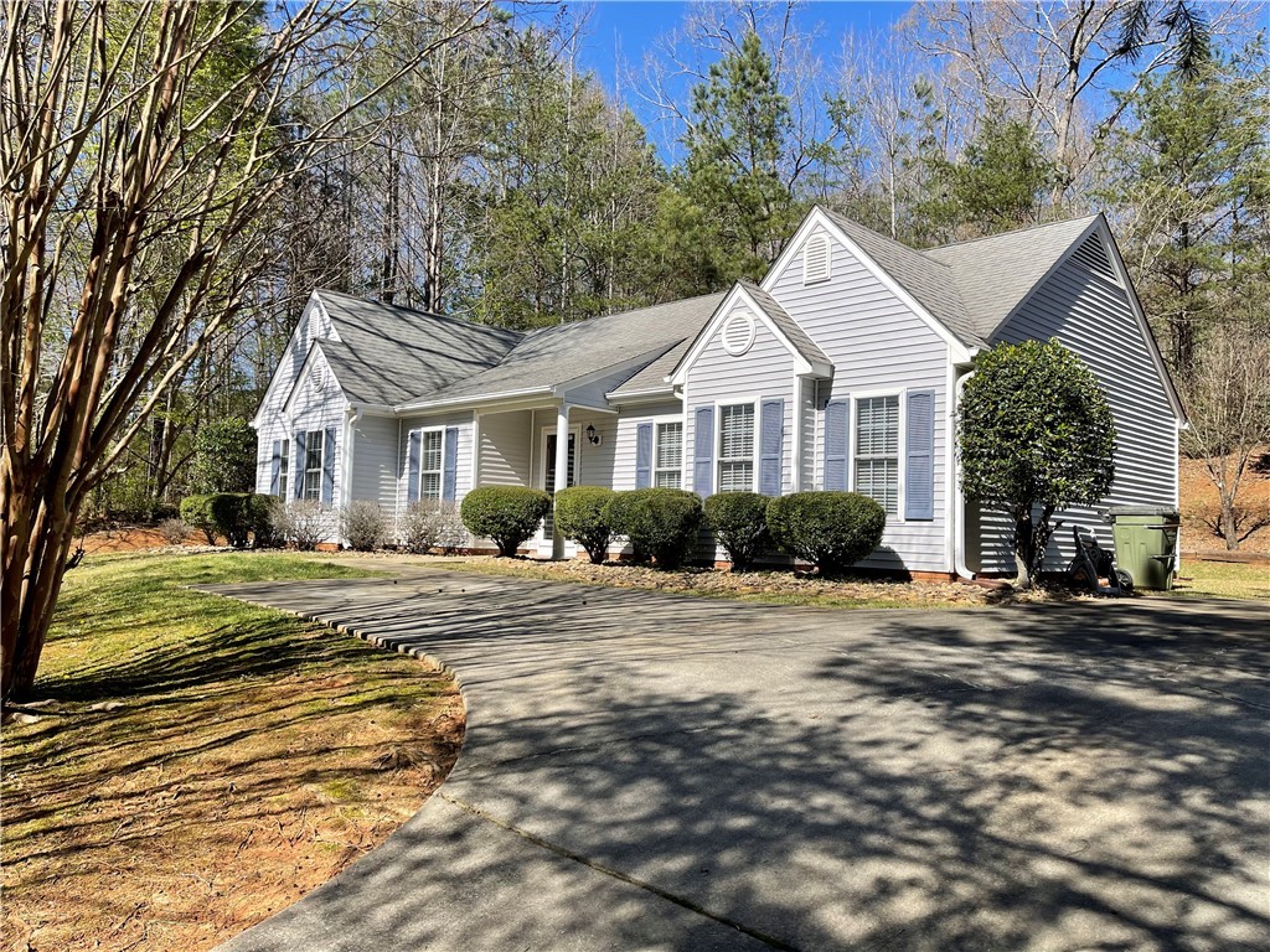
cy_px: 476
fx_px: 954
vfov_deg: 53.1
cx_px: 635
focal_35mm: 26
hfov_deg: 67.3
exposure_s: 1/2336
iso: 32
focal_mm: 5.1
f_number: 1.6
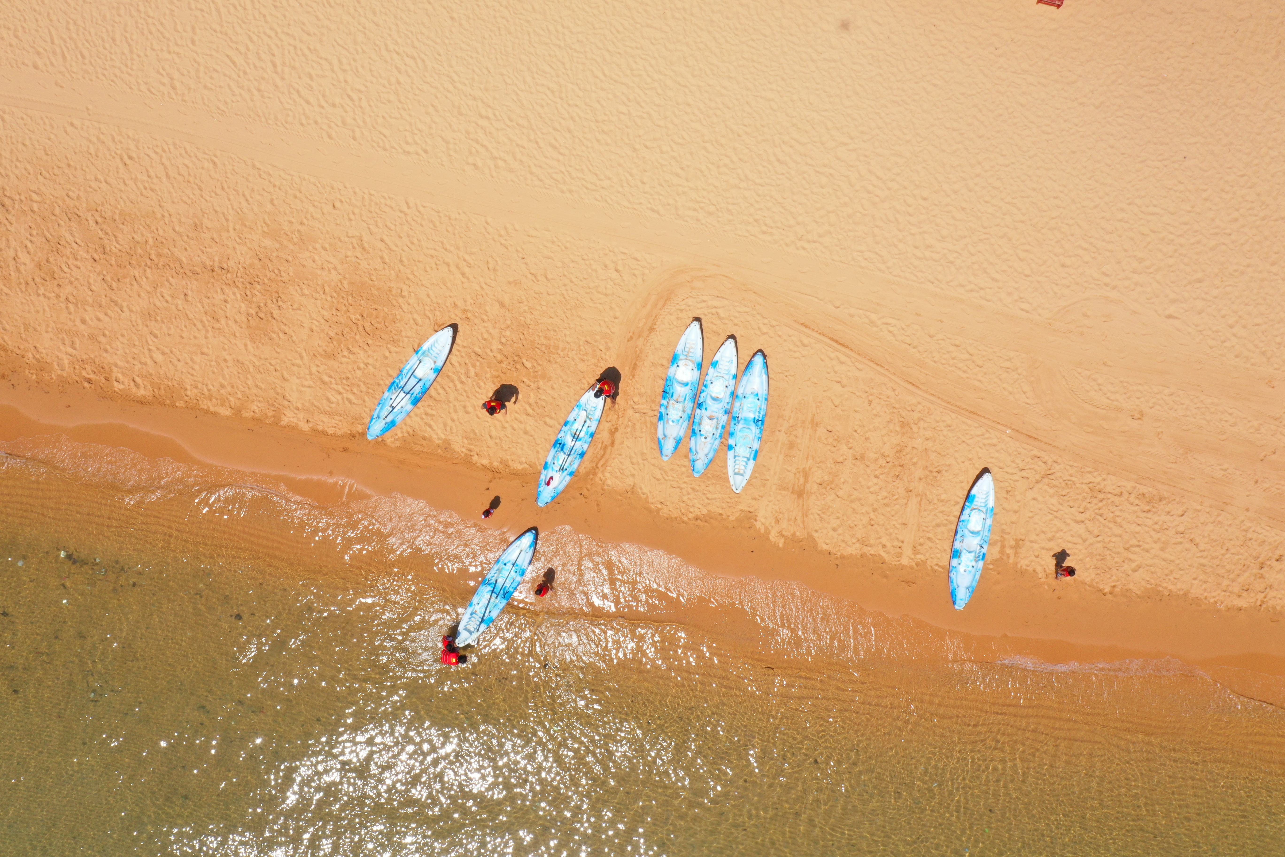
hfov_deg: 65.5
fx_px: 999
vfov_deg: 46.4
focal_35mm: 28
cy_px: 428
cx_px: 642
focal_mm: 10.26
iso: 100
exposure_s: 1/240
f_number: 10
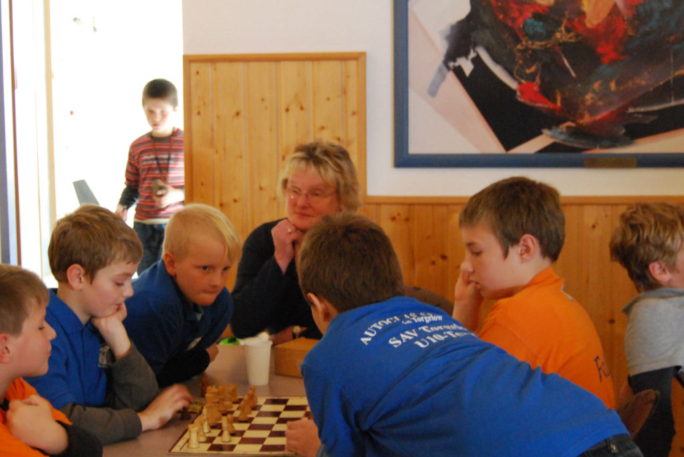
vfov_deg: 19.5
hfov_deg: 28.8
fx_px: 1331
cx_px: 277
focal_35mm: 70
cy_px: 199
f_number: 4.2
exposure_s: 1/25
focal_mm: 30
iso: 1600
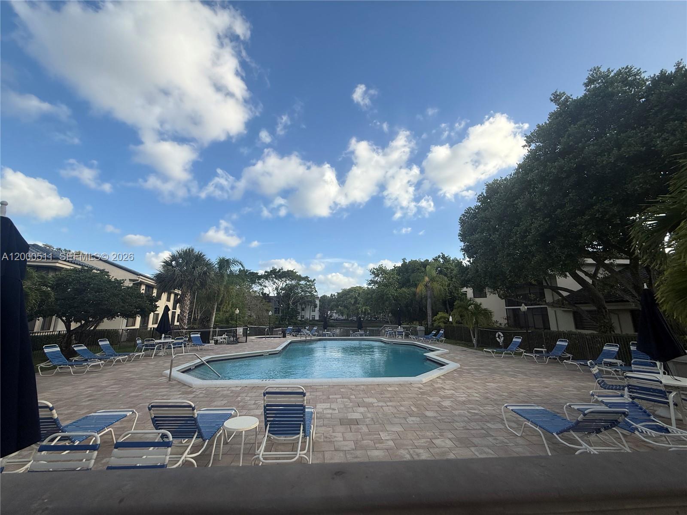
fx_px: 278
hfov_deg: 102.1
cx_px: 344
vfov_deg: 85.7
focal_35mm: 14
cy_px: 258
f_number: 2.2
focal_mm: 2.22
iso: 50
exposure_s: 1/1745
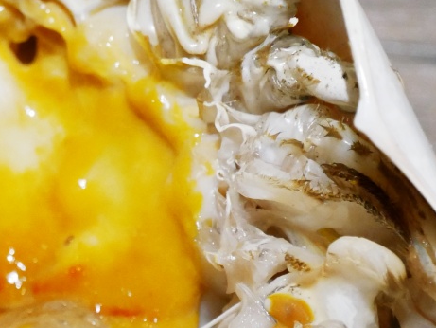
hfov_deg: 4.3
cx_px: -68
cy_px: 267
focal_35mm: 458
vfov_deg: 3.2
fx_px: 5770
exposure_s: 1/160
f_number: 5.4
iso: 3200
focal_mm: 88
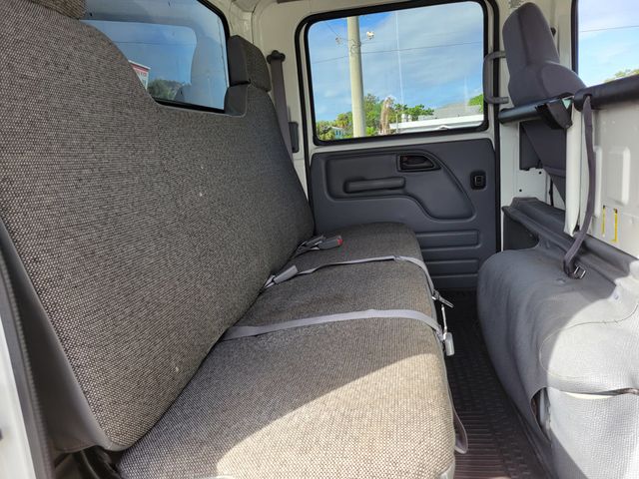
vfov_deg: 53.1
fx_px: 480
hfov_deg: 67.3
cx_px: 320
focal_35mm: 26
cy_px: 240
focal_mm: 5.4
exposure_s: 1/393
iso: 40
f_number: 1.8
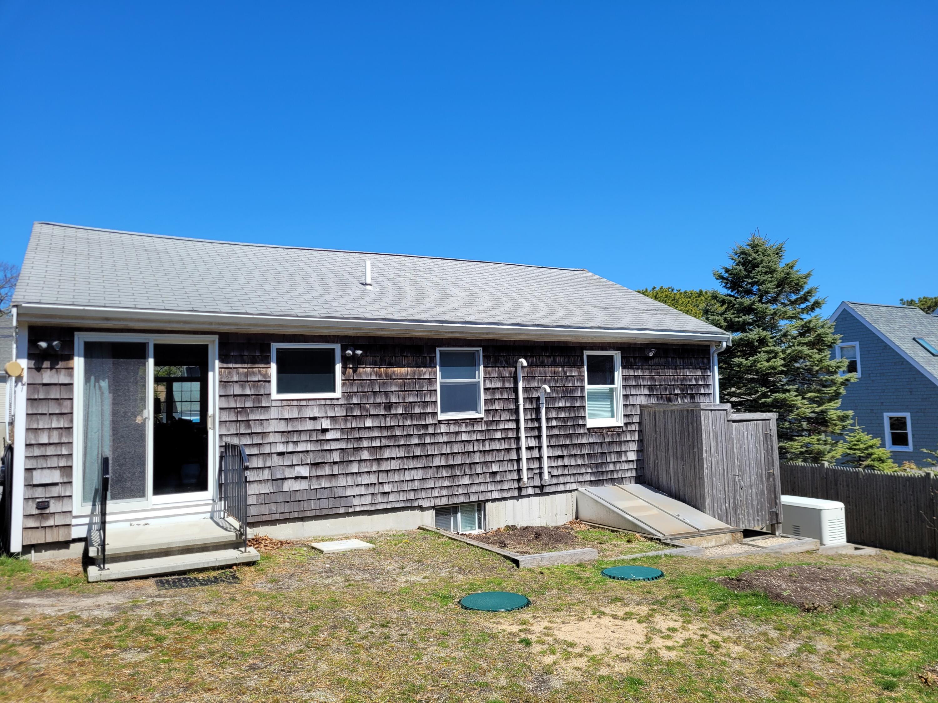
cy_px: 352
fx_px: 705
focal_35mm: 26
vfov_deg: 53.1
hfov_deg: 67.3
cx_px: 469
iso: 40
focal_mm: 5.4
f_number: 1.8
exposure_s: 1/2134
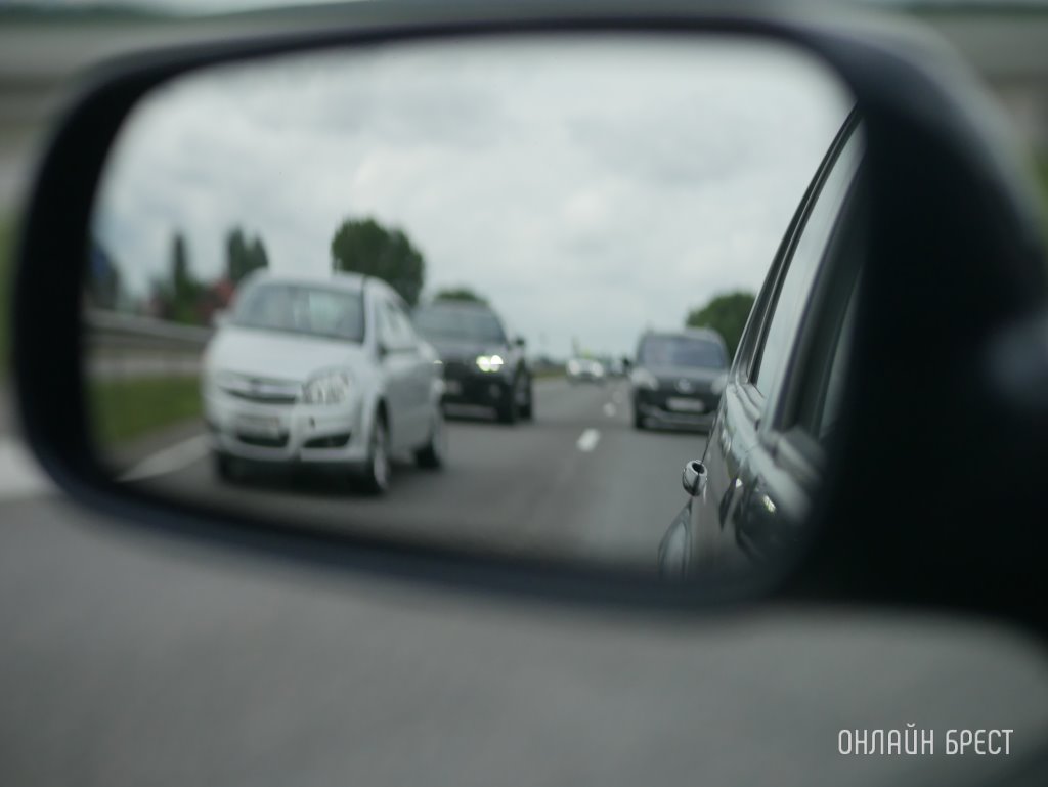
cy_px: 394
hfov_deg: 22.7
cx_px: 524
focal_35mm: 86
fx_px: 2605
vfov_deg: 17.2
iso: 640
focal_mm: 43
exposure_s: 1/13000
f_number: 1.7
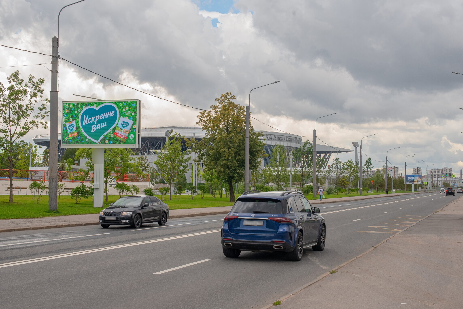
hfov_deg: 39.6
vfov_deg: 27.0
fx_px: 643
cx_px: 232
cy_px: 154
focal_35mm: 50
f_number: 10
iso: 800
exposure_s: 1/640
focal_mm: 50
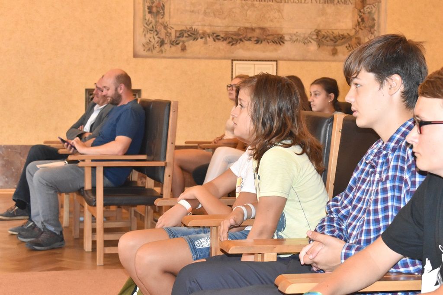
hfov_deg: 24.6
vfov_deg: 16.6
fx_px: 1015
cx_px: 222
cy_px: 148
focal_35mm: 82
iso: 5000
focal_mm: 55
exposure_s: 1/100
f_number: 8
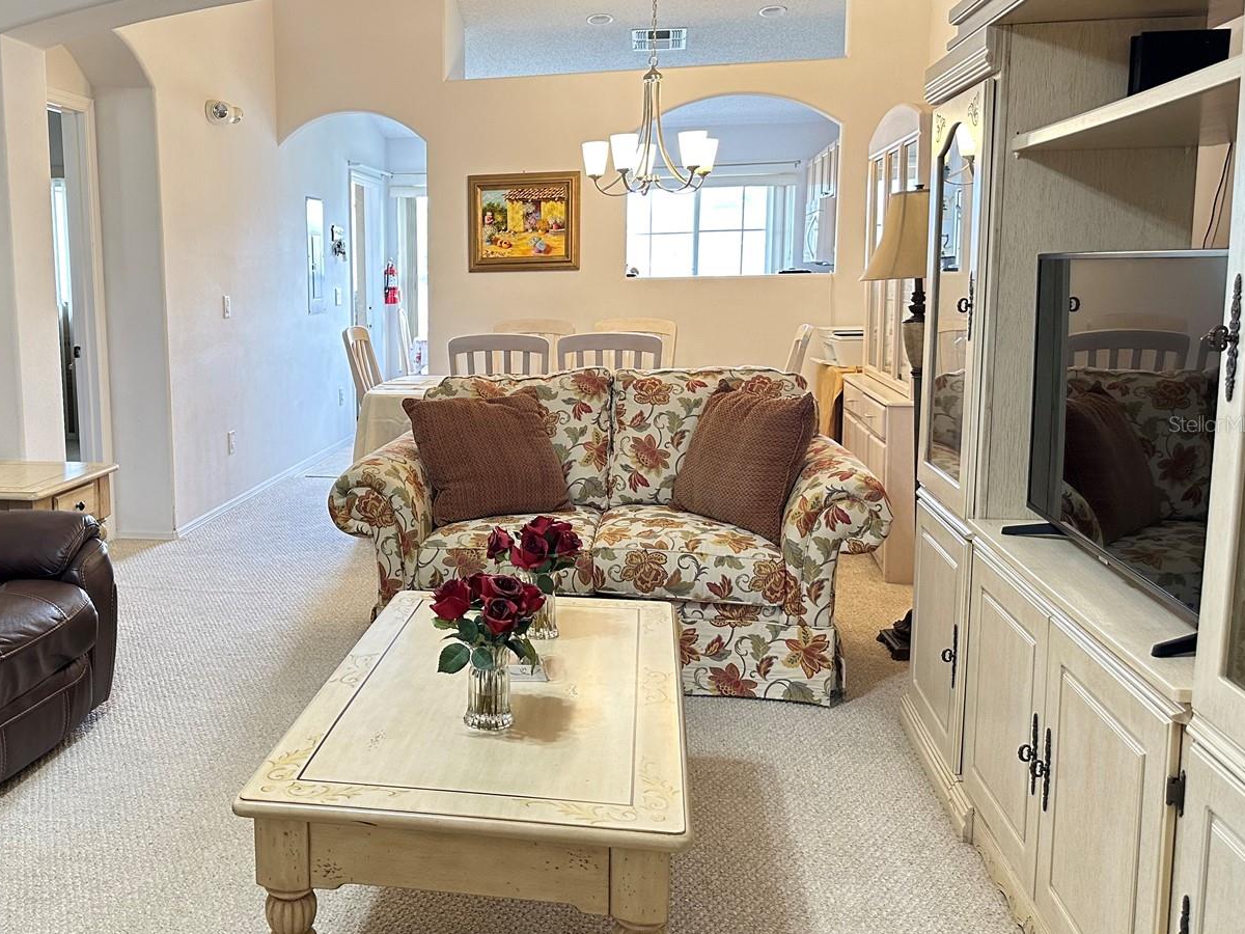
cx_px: 437
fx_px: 1151
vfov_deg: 44.1
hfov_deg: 55.9
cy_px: 423
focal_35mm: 32
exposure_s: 1/60
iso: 320
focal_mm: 6.86
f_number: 1.78
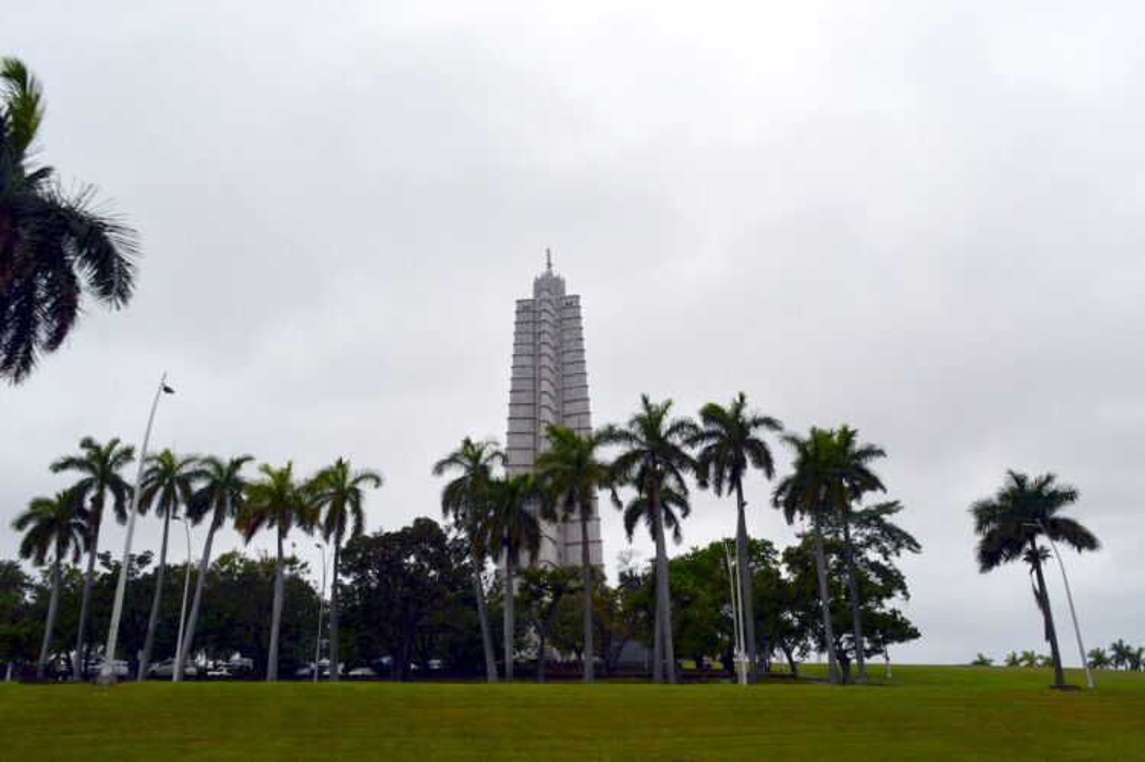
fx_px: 858
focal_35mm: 27
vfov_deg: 47.9
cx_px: 572
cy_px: 381
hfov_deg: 67.4
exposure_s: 1/200
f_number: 10
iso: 400
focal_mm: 18
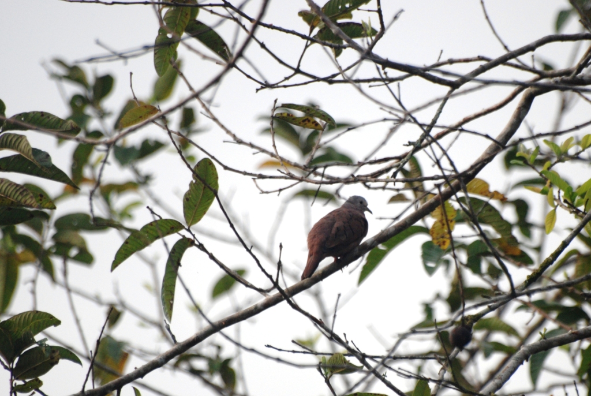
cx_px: 296
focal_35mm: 450
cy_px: 198
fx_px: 7398
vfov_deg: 3.1
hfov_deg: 4.6
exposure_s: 1/1000
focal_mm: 300
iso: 400
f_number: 5.6
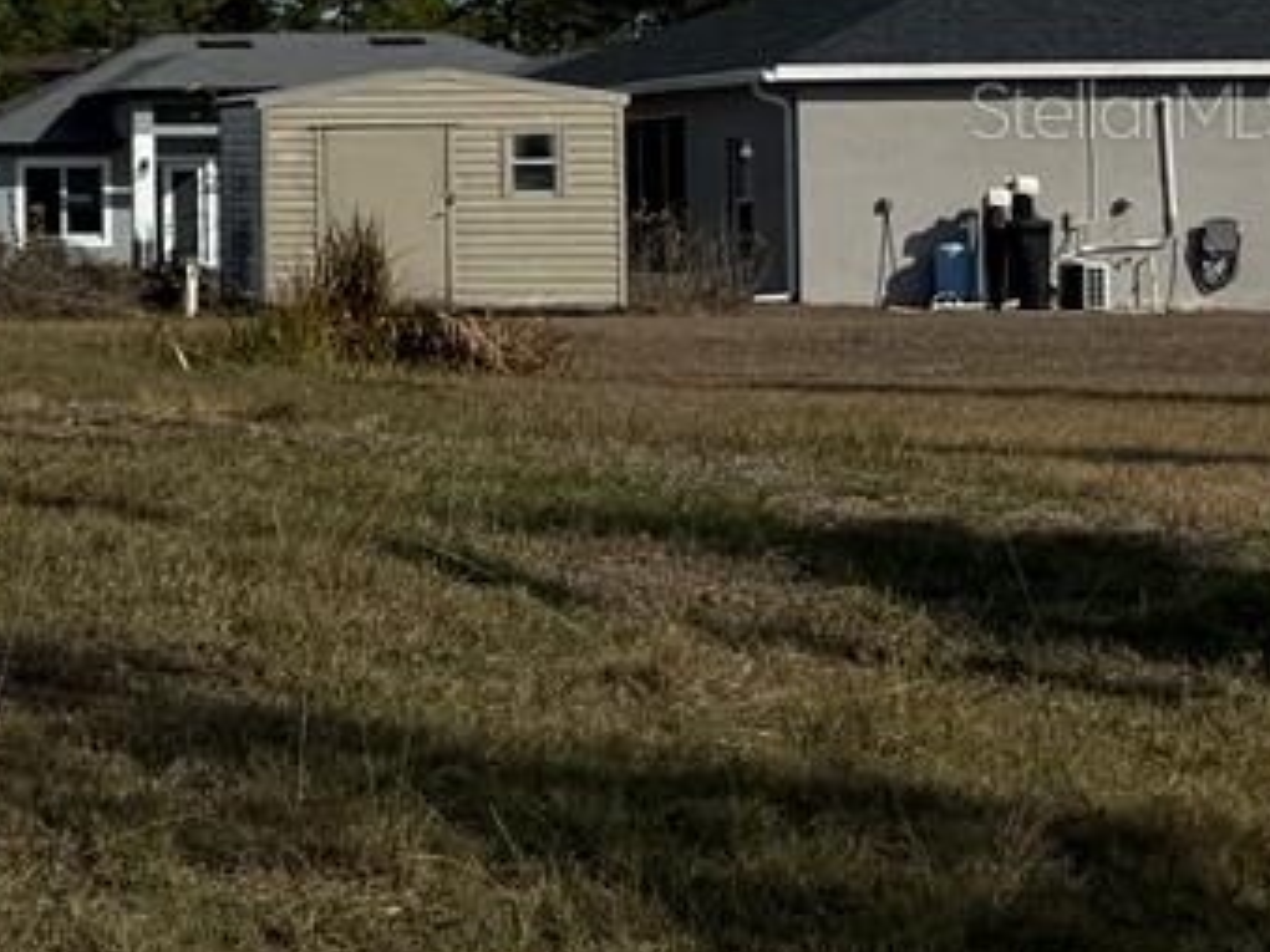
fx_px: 4146
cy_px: 108
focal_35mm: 113
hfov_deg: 13.4
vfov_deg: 13.0
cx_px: -1666
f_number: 1.78
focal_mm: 6.76
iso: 80
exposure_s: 1/11905
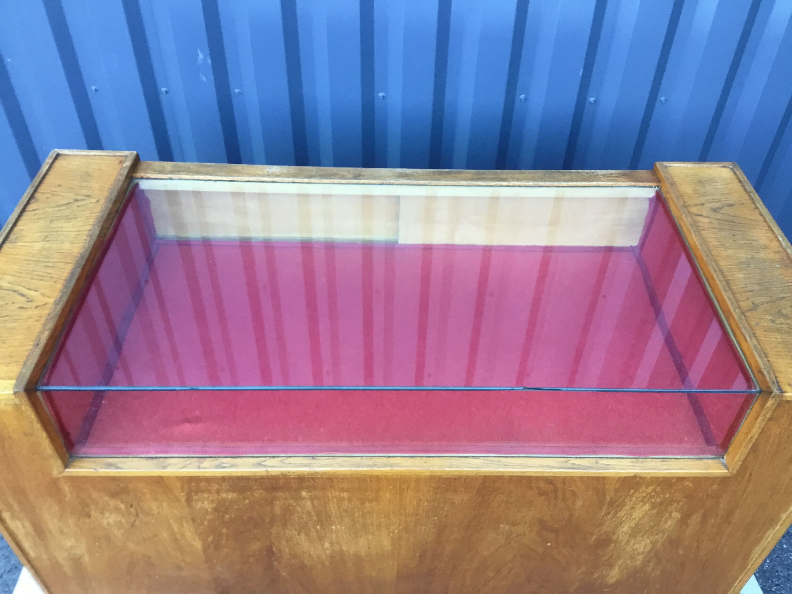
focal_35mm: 31
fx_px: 709
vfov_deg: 45.4
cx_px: 396
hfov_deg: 58.4
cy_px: 297
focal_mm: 3.3
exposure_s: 1/33
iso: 40
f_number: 2.4
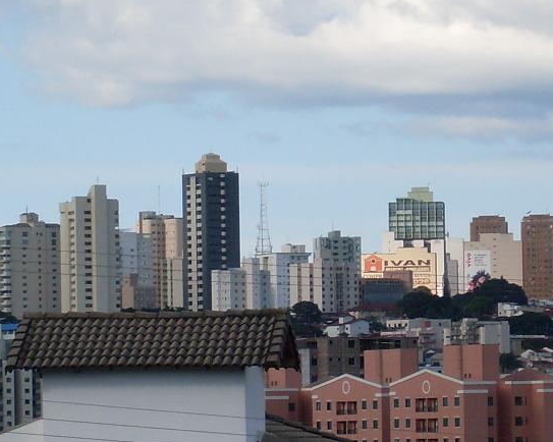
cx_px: 159
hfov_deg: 6.1
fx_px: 5154
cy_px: 324
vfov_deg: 4.9
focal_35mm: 315
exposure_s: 1/500
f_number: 5.2
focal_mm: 18.9
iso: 80
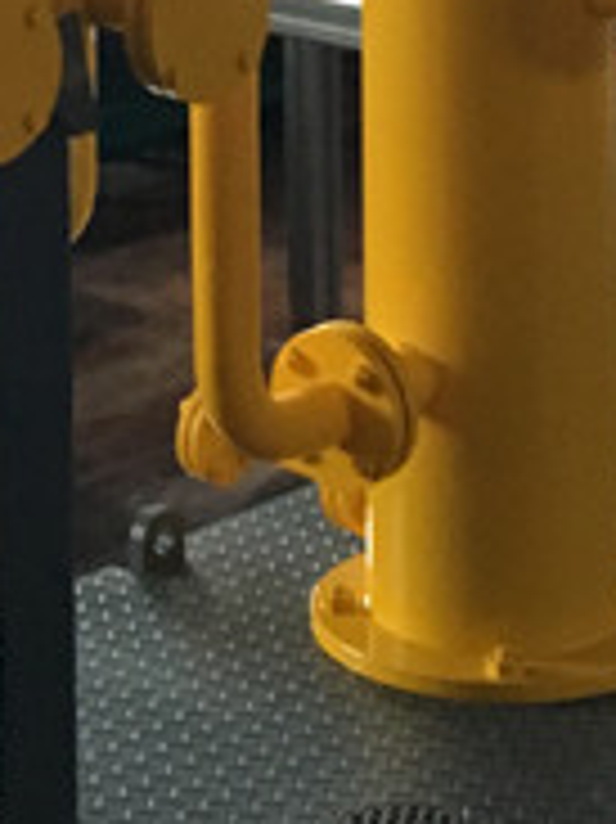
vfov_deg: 12.7
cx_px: 85
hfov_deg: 10.0
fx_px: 3516
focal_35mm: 148
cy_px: -407
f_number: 2.2
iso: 200
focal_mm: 4.15
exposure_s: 1/20
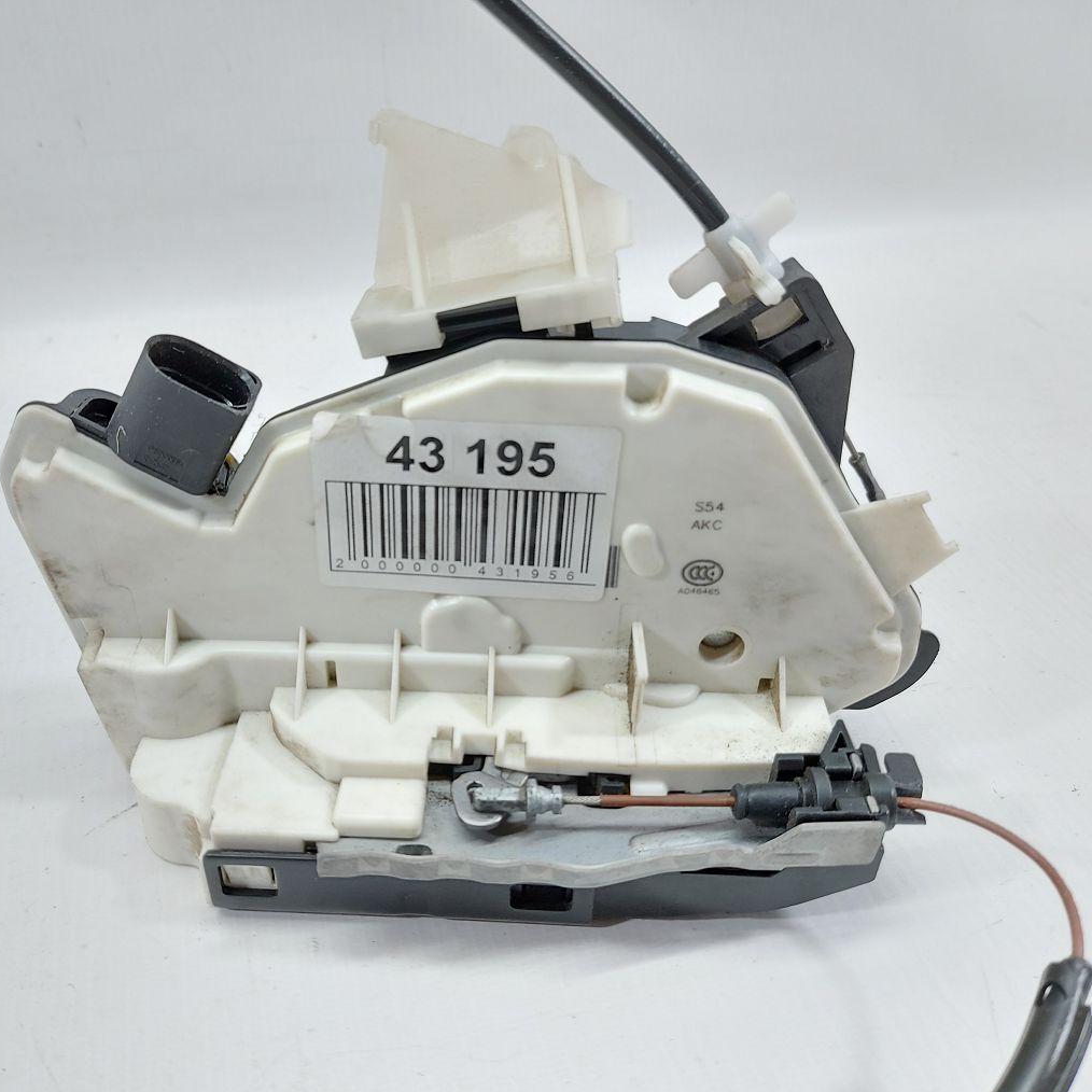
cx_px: 461
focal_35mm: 29
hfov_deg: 55.4
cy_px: 559
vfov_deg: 55.6
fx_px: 1035
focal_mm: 5.23
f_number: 1.8
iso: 125
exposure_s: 1/50
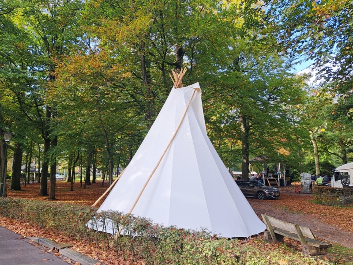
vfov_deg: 56.8
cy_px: 132
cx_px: 176
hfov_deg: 71.6
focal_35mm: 24
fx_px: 245
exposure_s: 1/190
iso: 50
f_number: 1.8
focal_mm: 5.23
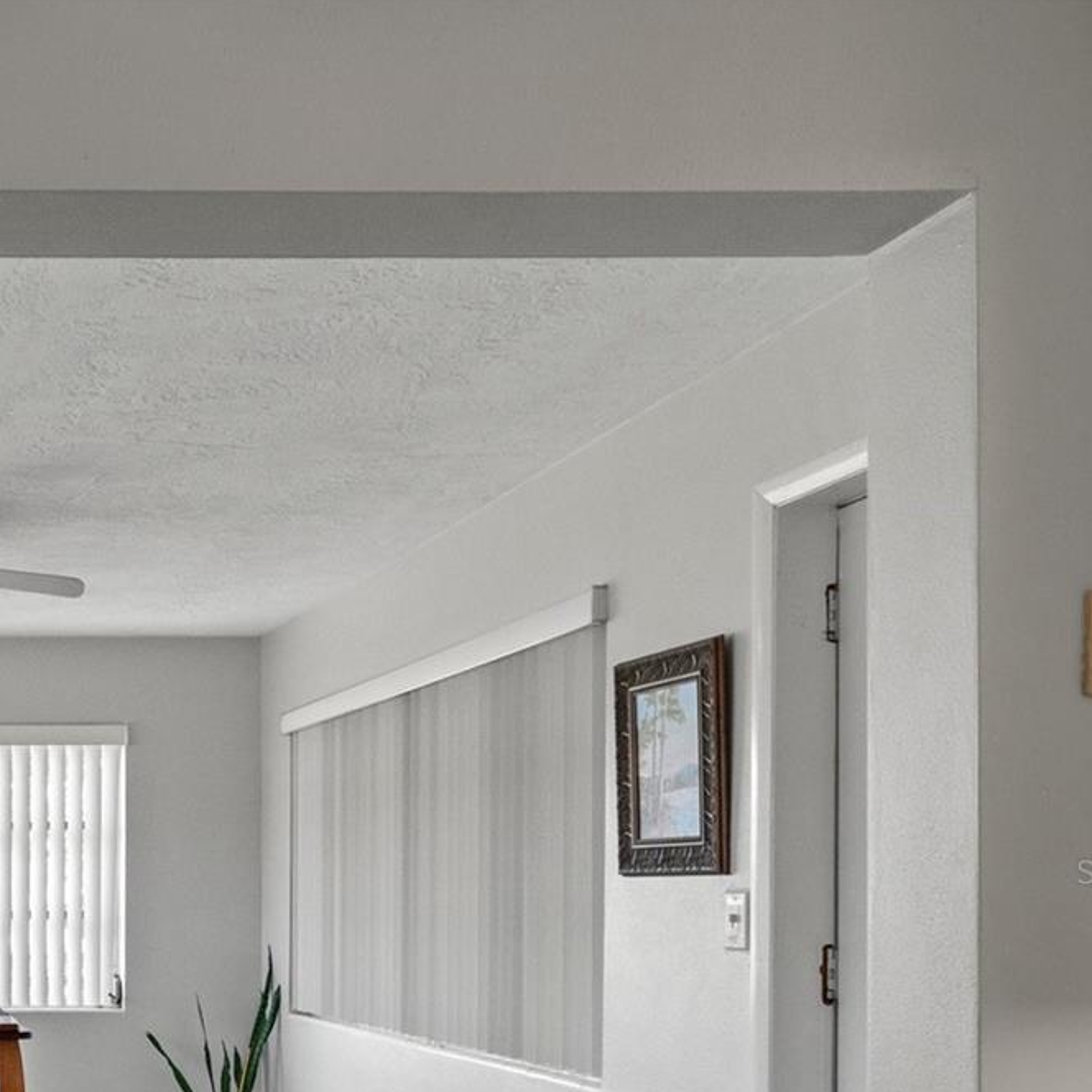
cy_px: 872
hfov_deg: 34.2
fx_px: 1535
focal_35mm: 43
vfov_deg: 37.8
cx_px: -92
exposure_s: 1/1.43
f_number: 8
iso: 320
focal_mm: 14
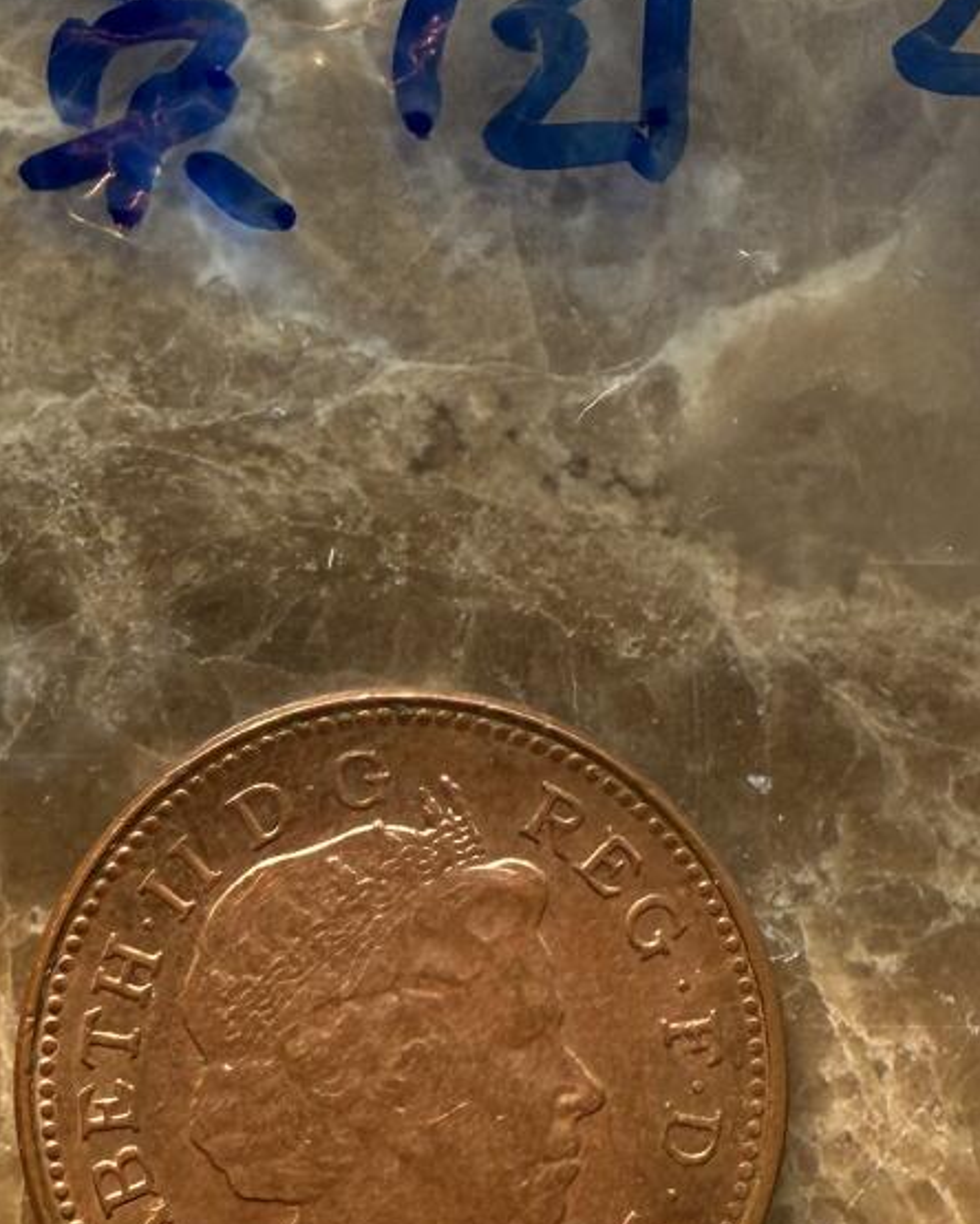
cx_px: 391
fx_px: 2755
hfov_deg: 20.1
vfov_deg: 25.1
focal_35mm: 76
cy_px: 629
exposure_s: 1/258
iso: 40
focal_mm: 2.22
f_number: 2.2
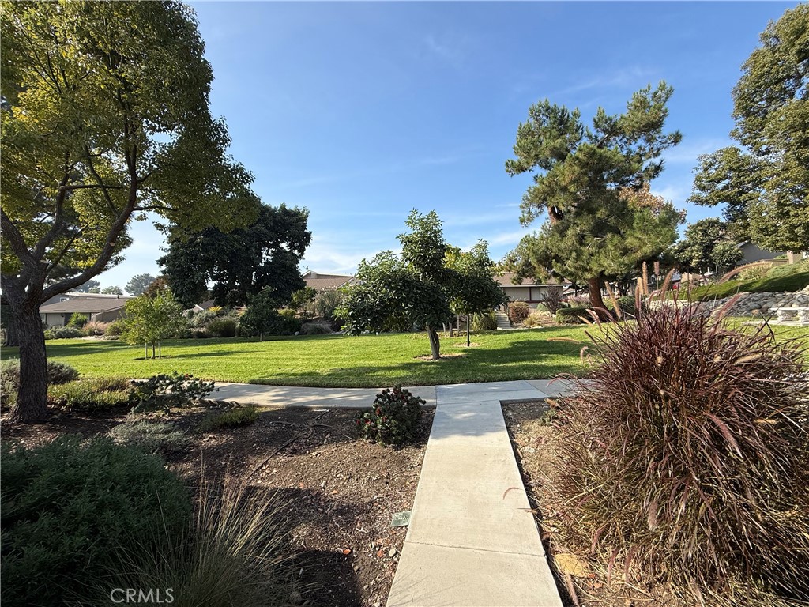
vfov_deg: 85.7
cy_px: 304
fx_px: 327
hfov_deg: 102.1
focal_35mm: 14
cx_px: 404
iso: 50
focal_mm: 2.22
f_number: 2.2
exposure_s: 1/1068
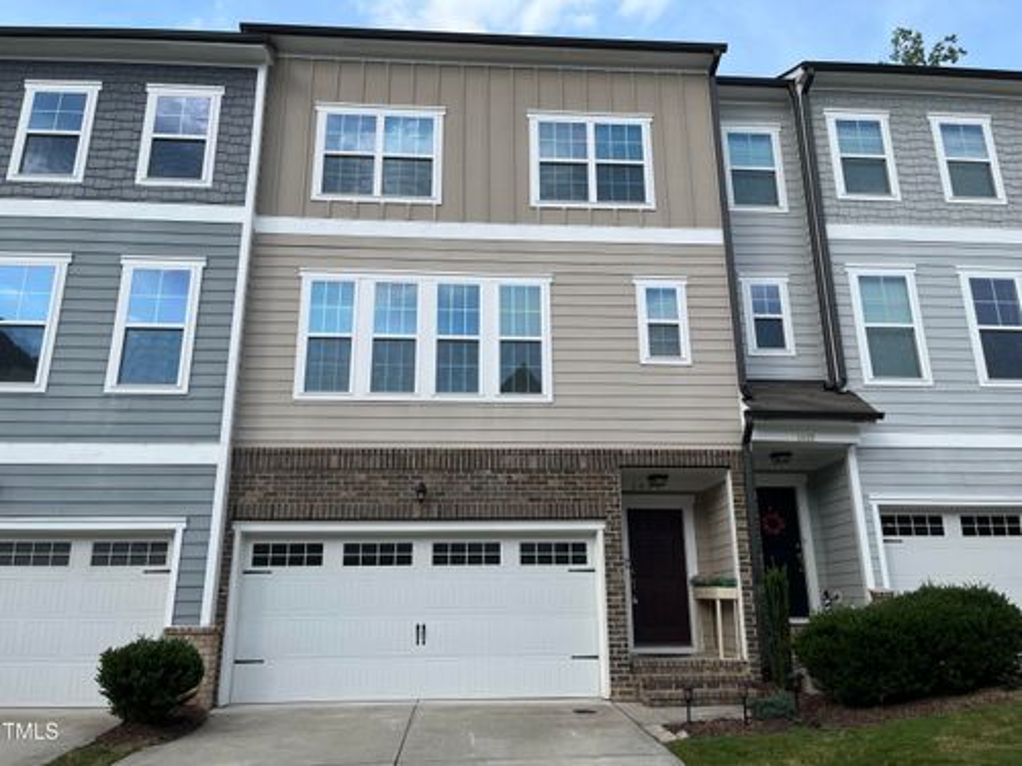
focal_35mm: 26
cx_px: 511
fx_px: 768
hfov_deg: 67.3
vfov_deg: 53.1
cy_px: 383
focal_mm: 5.1
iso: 50
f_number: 1.6
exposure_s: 1/2222
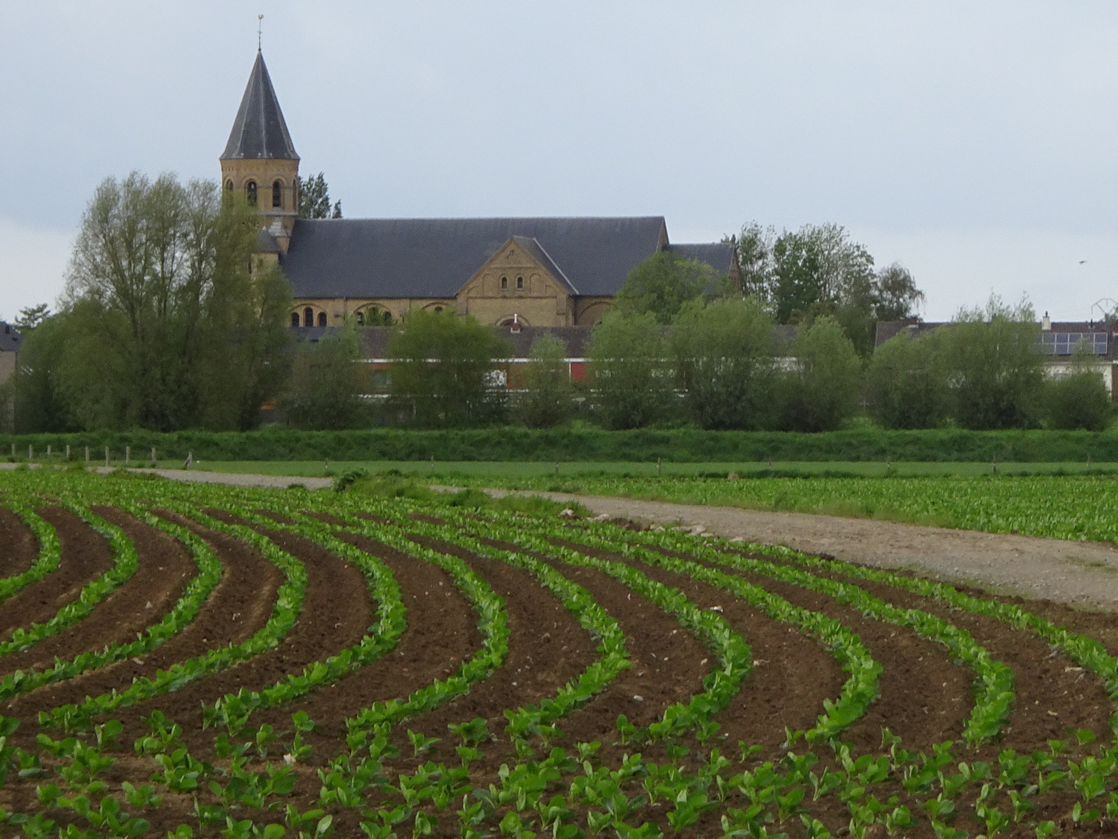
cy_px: 395
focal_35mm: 238
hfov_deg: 8.3
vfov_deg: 6.2
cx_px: 859
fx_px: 7687
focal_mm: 20.29
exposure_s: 1/160
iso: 80
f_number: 5.6
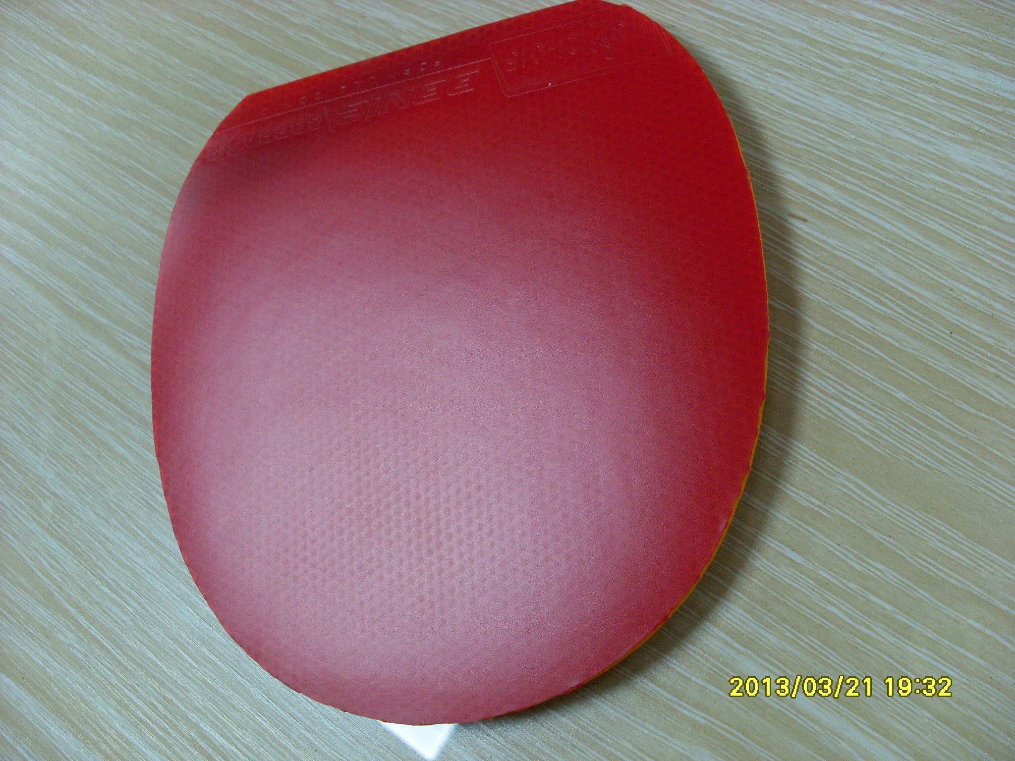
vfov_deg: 37.7
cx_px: 508
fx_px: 1114
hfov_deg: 49.0
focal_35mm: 38
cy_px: 380
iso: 120
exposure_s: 1/45
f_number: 3
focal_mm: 6.3
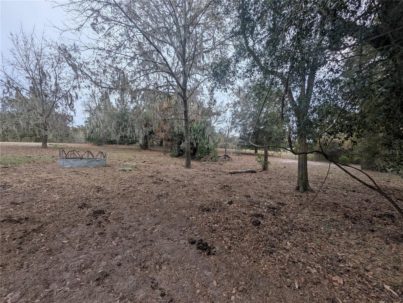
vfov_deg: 90.1
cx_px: 202
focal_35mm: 13
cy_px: 152
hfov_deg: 106.1
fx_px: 152
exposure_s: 1/264
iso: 49
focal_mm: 1.95
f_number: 2.2
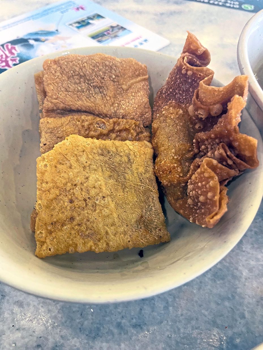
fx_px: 263
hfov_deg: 53.1
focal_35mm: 26
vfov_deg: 67.3
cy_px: 175
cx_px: 132
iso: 160
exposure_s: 1/50
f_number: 1.8
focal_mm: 4.25
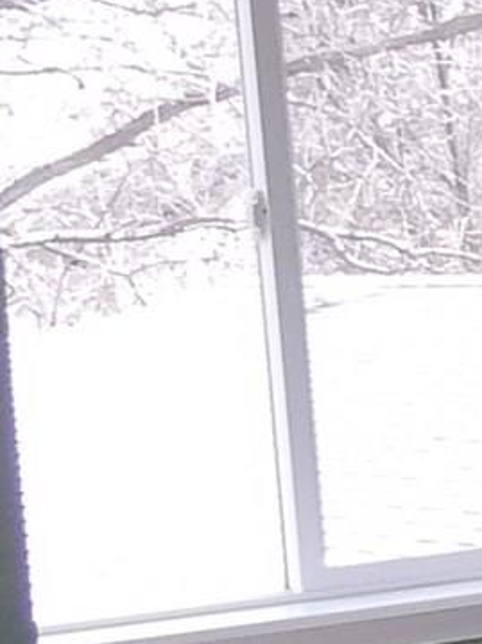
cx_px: 2050
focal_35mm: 197
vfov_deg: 10.0
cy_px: 477
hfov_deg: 6.1
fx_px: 3660
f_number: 3
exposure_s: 1/80
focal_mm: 4
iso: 125
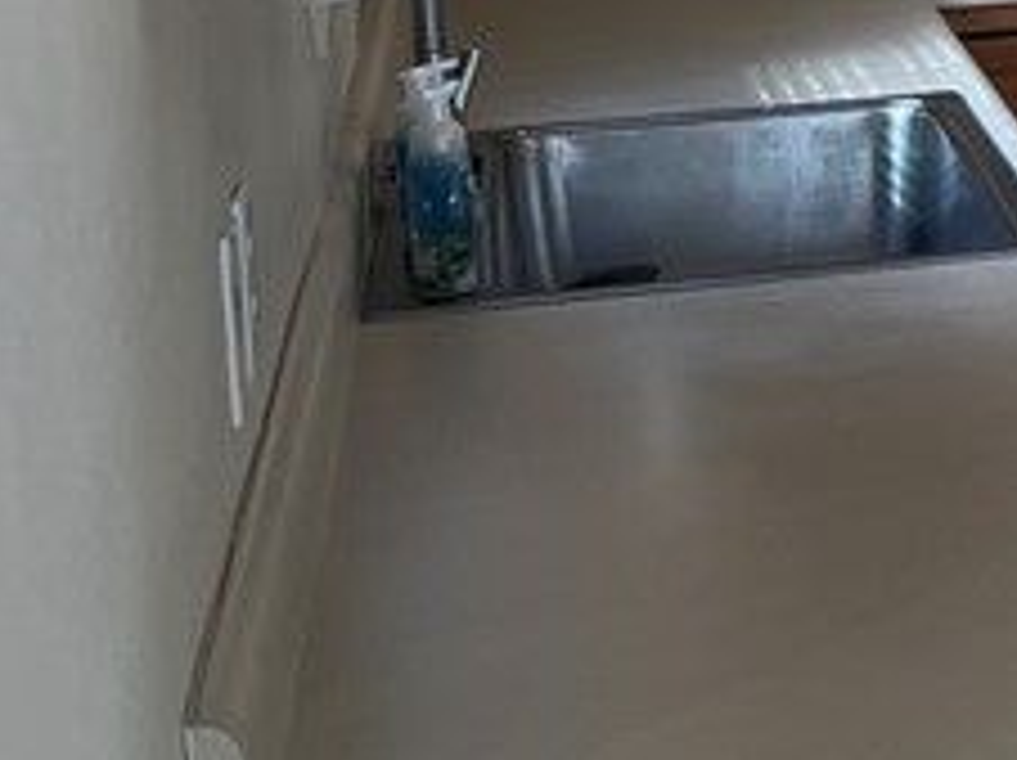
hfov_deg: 13.6
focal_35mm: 118
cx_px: 2196
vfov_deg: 12.3
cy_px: -85
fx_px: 3463
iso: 64
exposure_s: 1/120
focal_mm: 5.7
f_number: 1.5
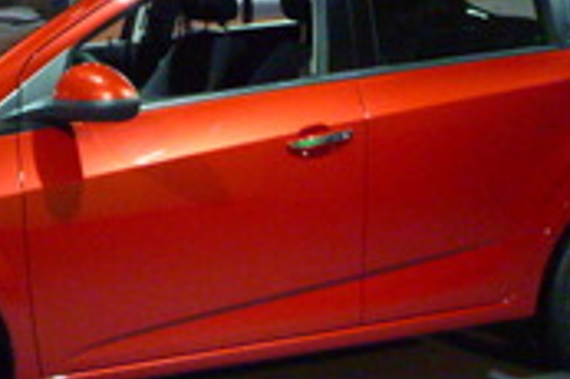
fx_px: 1408
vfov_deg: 15.3
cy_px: 112
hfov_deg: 22.5
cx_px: 89
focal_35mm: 89
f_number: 3.3
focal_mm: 4.9
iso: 640
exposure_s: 1/125
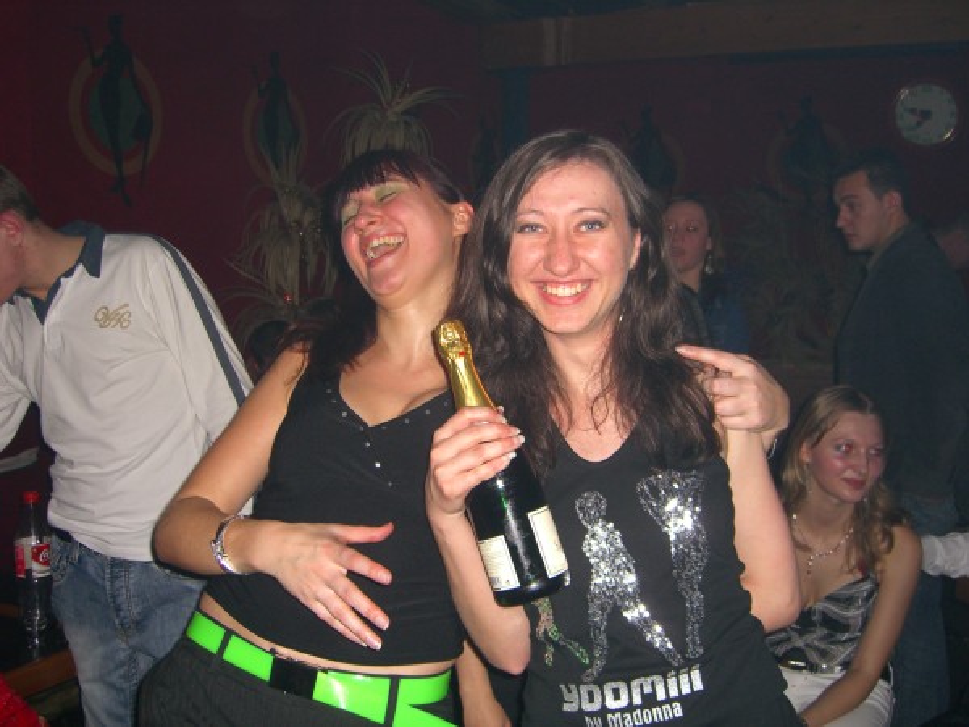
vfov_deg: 37.7
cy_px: 364
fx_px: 1064
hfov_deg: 49.0
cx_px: 484
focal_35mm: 38
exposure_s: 1/60
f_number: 2.8
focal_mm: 7.9
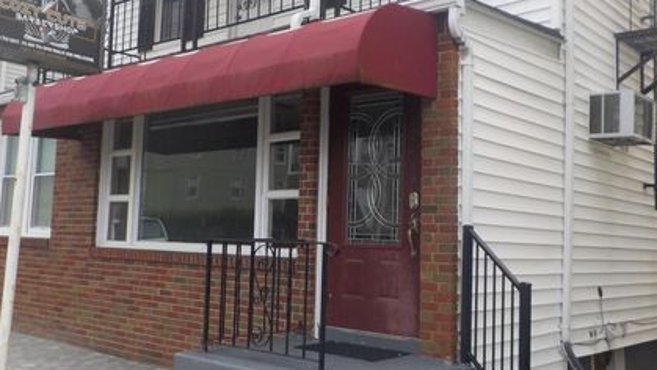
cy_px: 158
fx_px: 680
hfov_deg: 51.6
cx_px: 314
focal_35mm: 39
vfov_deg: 30.4
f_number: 3.3
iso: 125
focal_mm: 4.1
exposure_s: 1/250
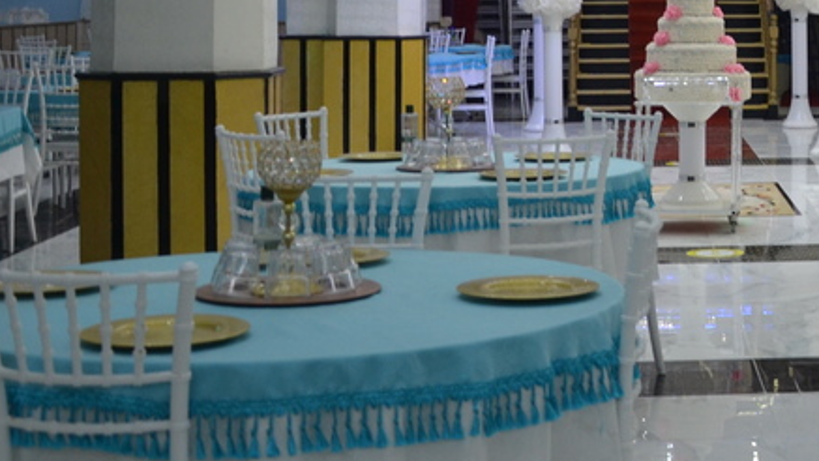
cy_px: -6
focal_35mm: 75
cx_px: 913
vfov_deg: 15.8
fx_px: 1629
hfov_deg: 26.0
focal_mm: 18
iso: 400
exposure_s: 1/60
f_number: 4
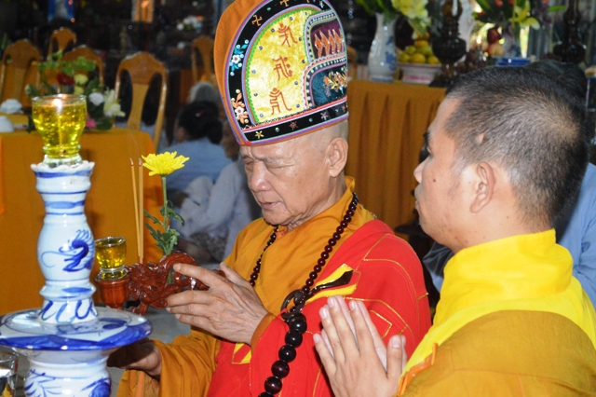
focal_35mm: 78
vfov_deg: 17.5
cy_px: 198
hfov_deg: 26.0
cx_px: 298
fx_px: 1291
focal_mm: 52
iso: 3200
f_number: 5.6
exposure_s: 1/60
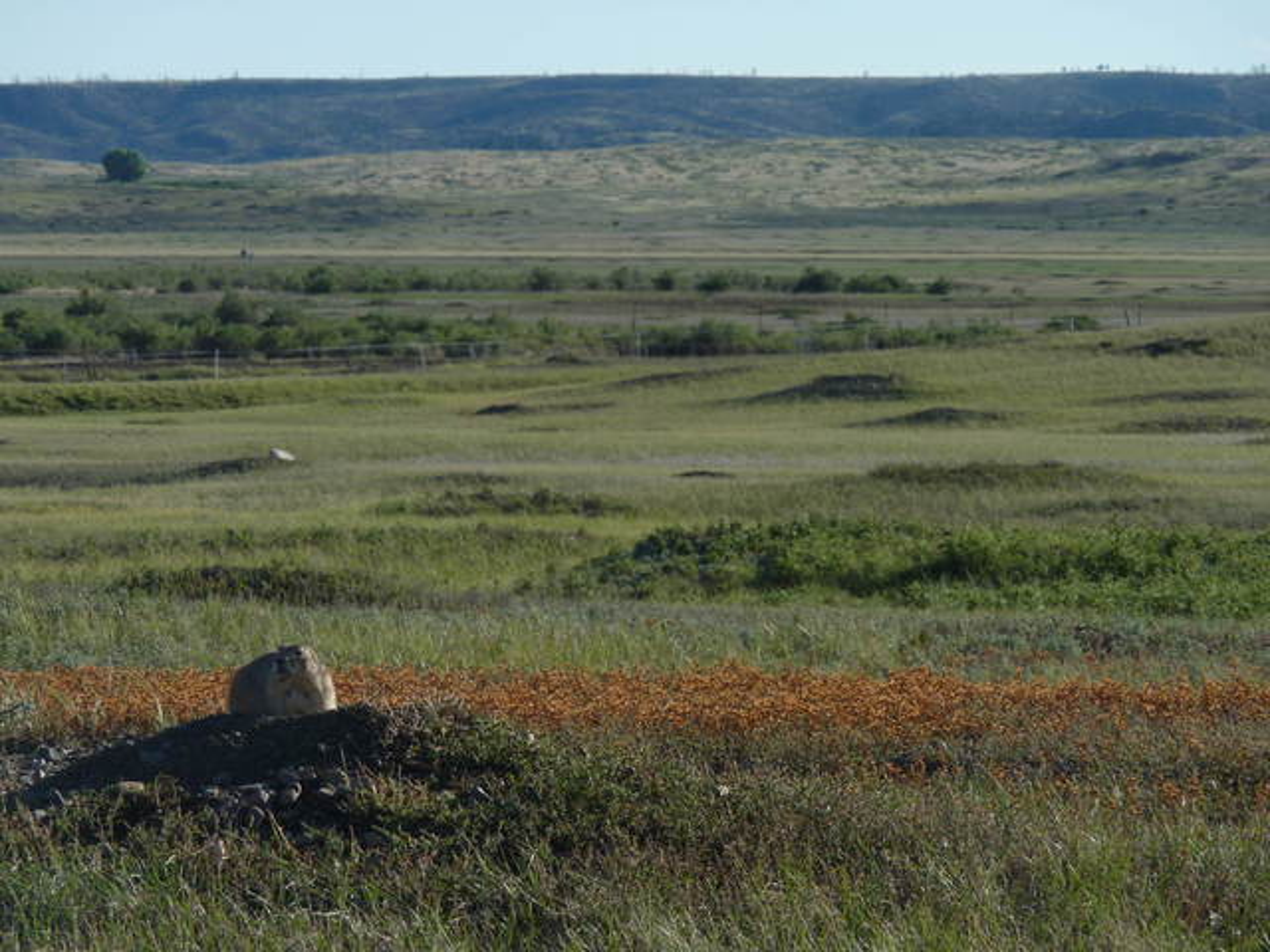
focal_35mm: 210
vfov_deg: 7.1
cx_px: 635
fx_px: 7705
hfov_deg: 9.4
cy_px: 476
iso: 80
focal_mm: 34.4
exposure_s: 1/400
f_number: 5.6
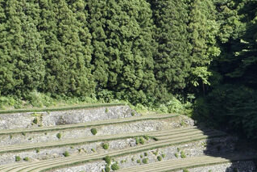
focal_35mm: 137
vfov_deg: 9.8
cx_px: 318
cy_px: 236
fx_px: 978
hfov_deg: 14.4
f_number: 10
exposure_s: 1/400
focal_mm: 18
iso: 400
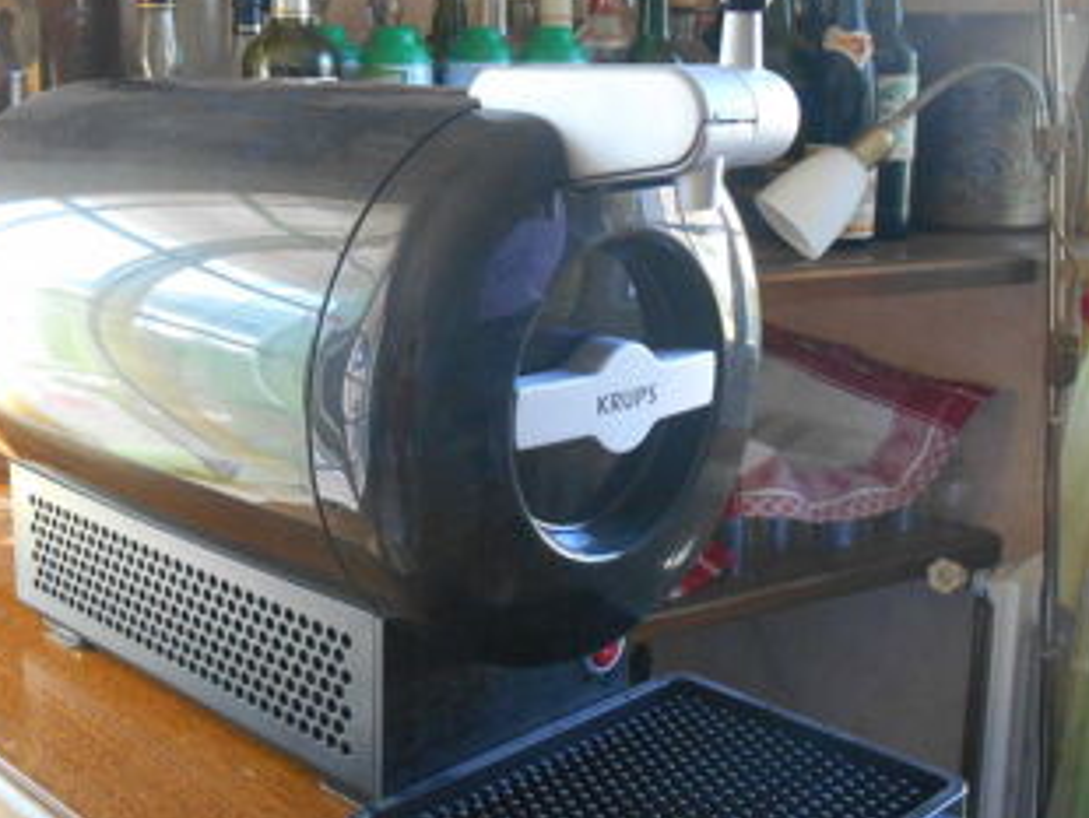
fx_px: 1511
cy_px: 330
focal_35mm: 48
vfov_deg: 30.2
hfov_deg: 39.3
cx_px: 400
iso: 400
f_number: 3.6
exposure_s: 1/30
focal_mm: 5.5
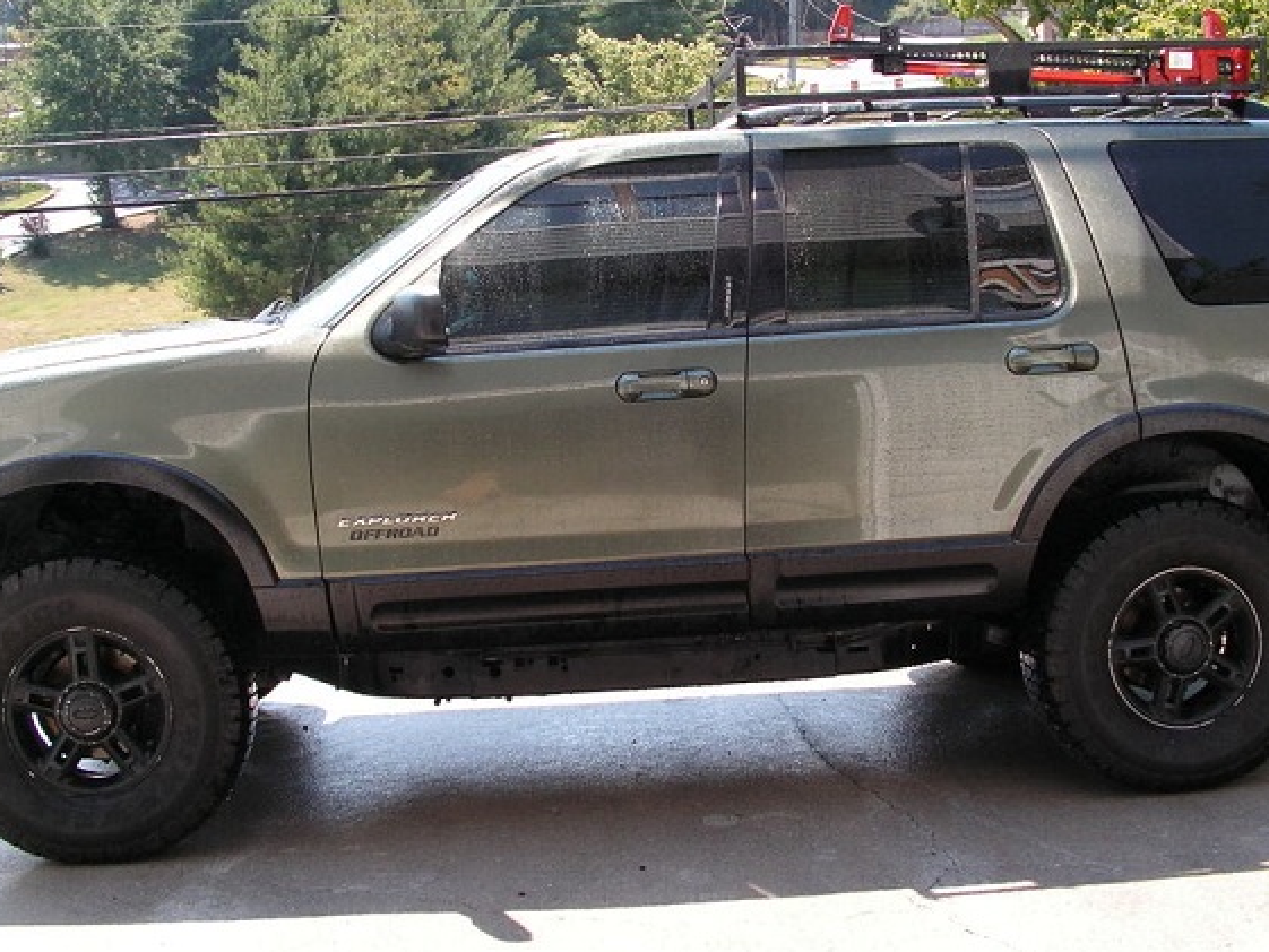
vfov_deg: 31.5
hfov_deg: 41.2
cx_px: 655
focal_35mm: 46
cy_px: 418
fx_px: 1687
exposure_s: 1/100
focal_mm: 6
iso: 50
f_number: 4.8
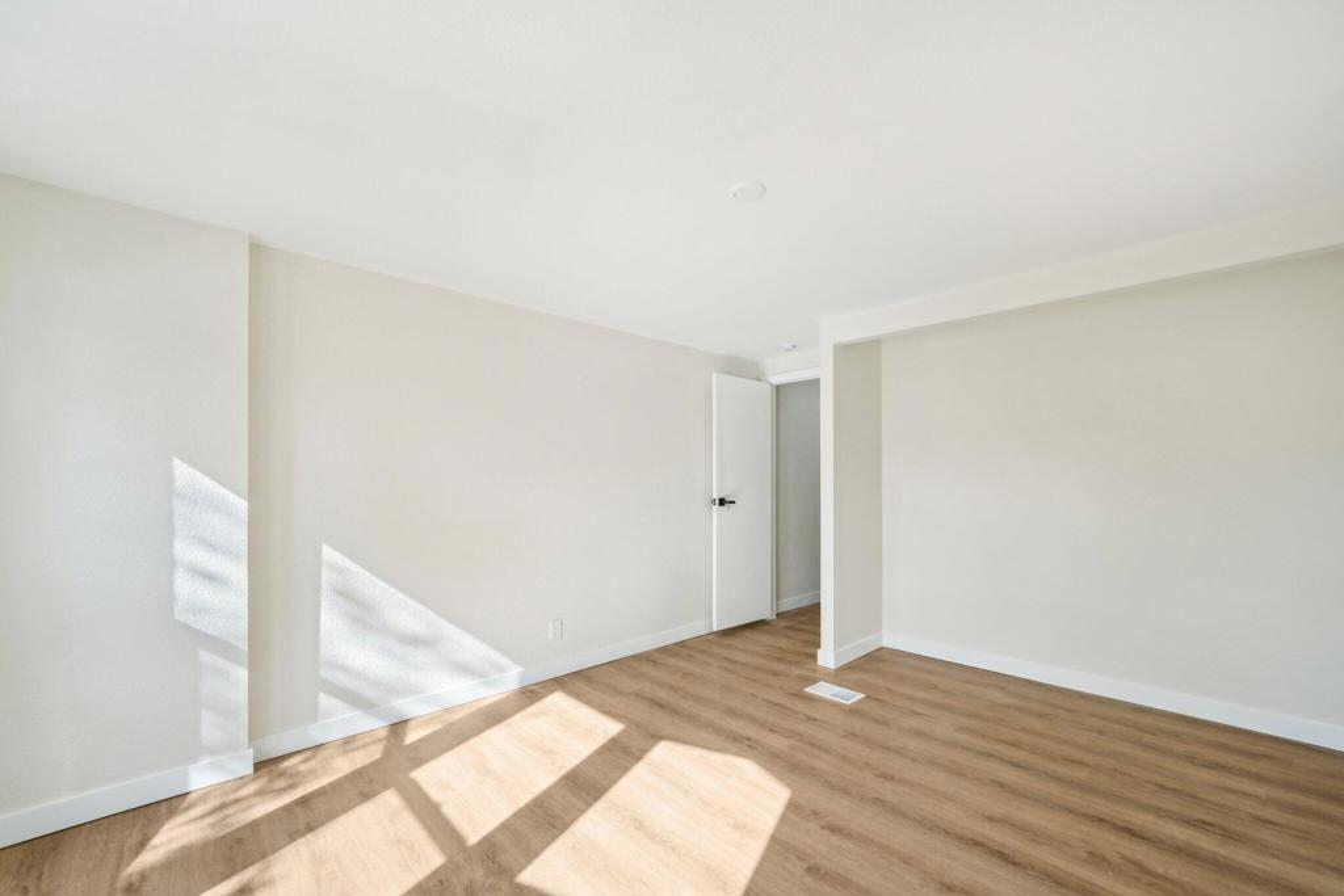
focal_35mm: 13
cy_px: 448
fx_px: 485
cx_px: 672
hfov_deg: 108.3
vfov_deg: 85.4
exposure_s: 1/30
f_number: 8
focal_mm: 13
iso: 100
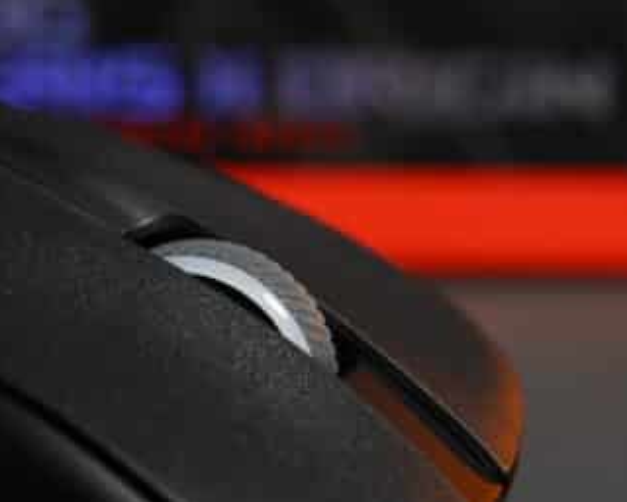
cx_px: 347
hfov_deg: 16.0
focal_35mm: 120
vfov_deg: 12.9
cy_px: 251
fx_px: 2227
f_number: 13
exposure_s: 1/125
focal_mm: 105
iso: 4500
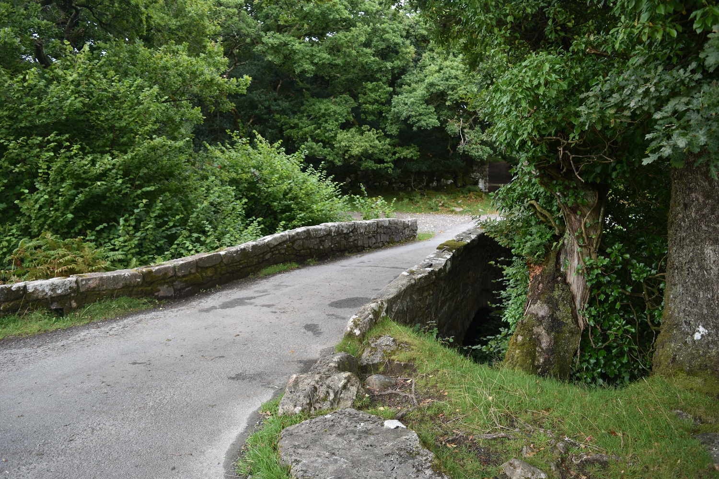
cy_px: 240
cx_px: 360
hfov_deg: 67.4
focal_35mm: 27
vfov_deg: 47.9
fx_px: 539
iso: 100
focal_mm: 18
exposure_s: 1/30
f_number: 3.5
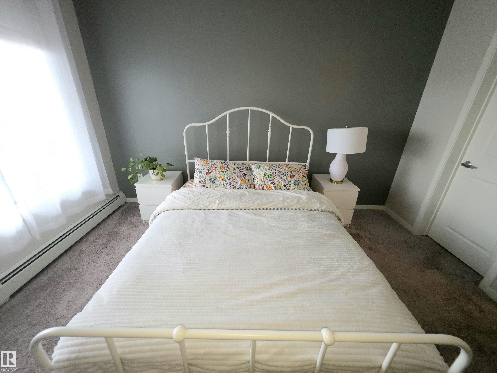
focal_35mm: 13
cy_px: 186
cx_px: 248
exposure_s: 1/60.2
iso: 125
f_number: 1.9
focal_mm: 2.2
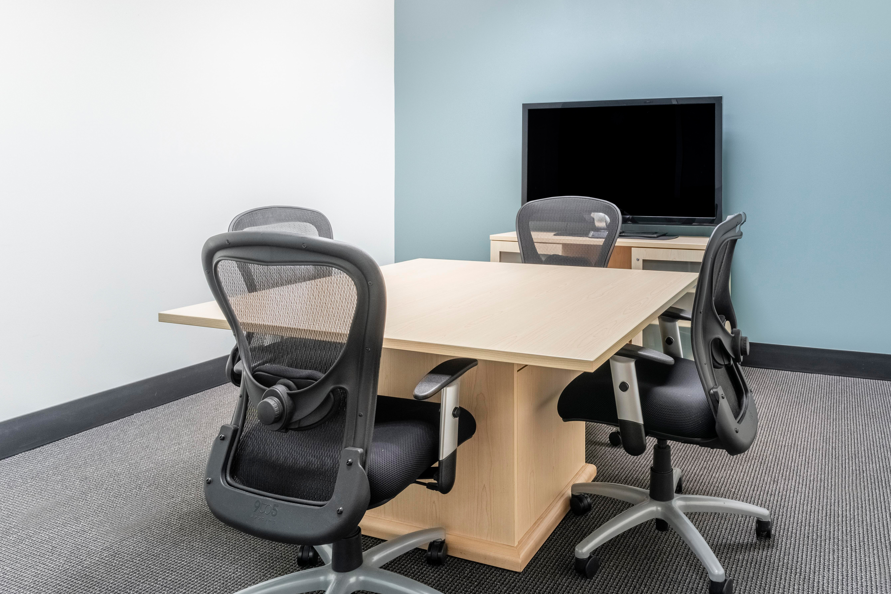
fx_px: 644
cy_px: 191
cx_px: 555
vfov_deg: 48.6
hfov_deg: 68.3
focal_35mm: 26
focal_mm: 18
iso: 640
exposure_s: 1/80
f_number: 11
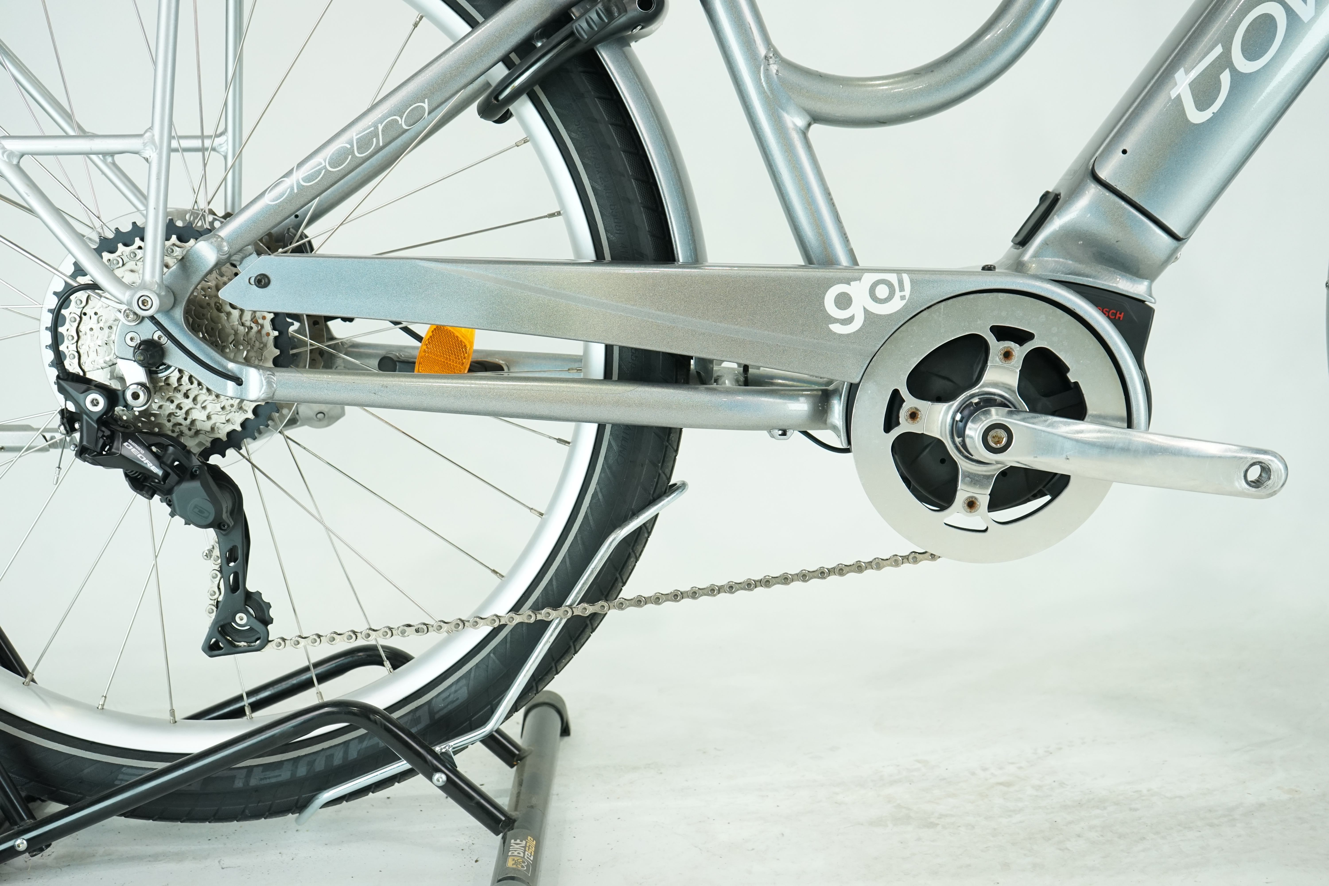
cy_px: 443
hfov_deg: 46.4
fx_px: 1550
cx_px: 664
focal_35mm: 42
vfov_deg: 31.9
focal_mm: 42
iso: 1600
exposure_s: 1/200
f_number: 5.6
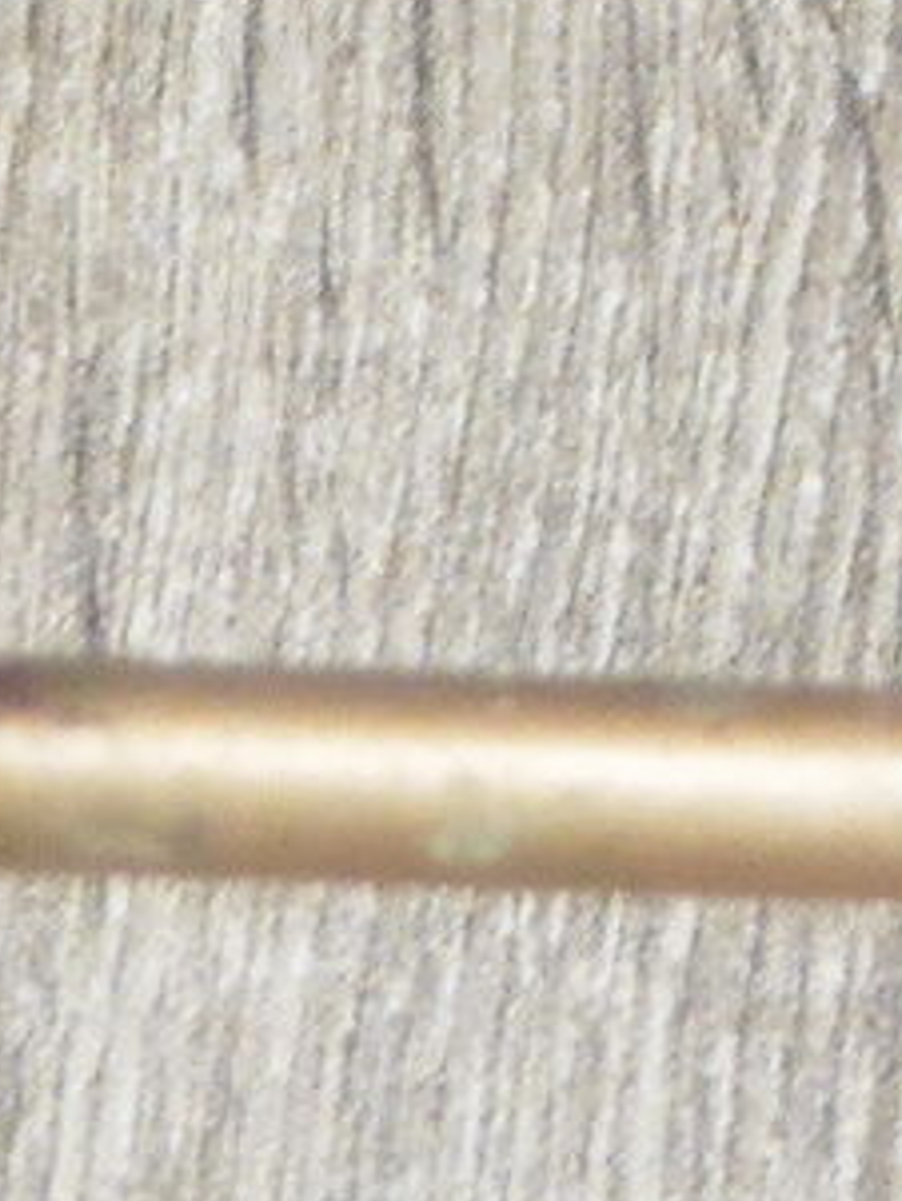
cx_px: 255
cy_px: -890
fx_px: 5902
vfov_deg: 10.9
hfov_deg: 8.7
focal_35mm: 170
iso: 400
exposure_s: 1/40
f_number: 3.3
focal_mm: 4.4
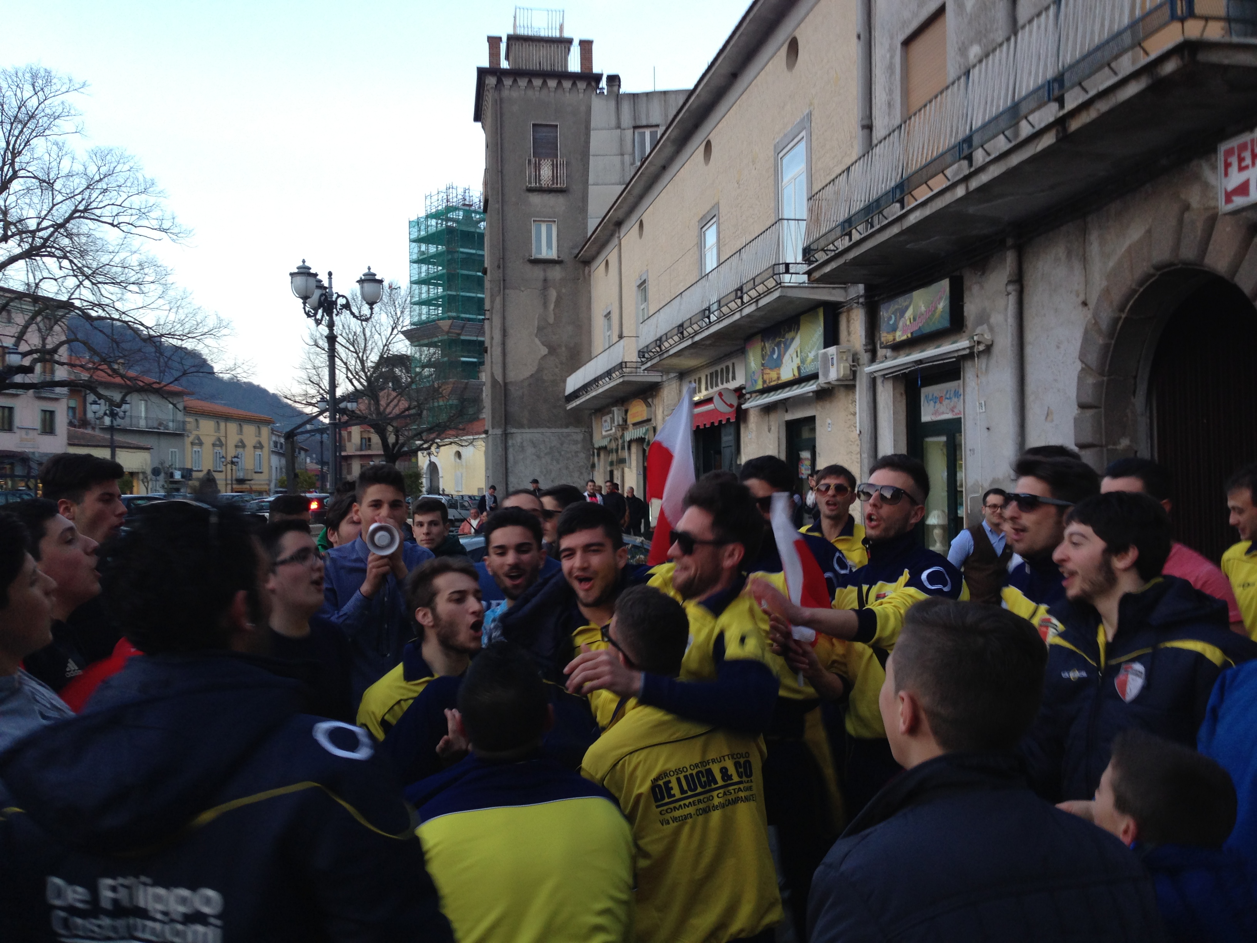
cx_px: 628
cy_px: 472
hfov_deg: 55.4
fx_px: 1198
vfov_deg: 42.9
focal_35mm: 33
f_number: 2.4
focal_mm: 4.12
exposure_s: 1/40
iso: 64
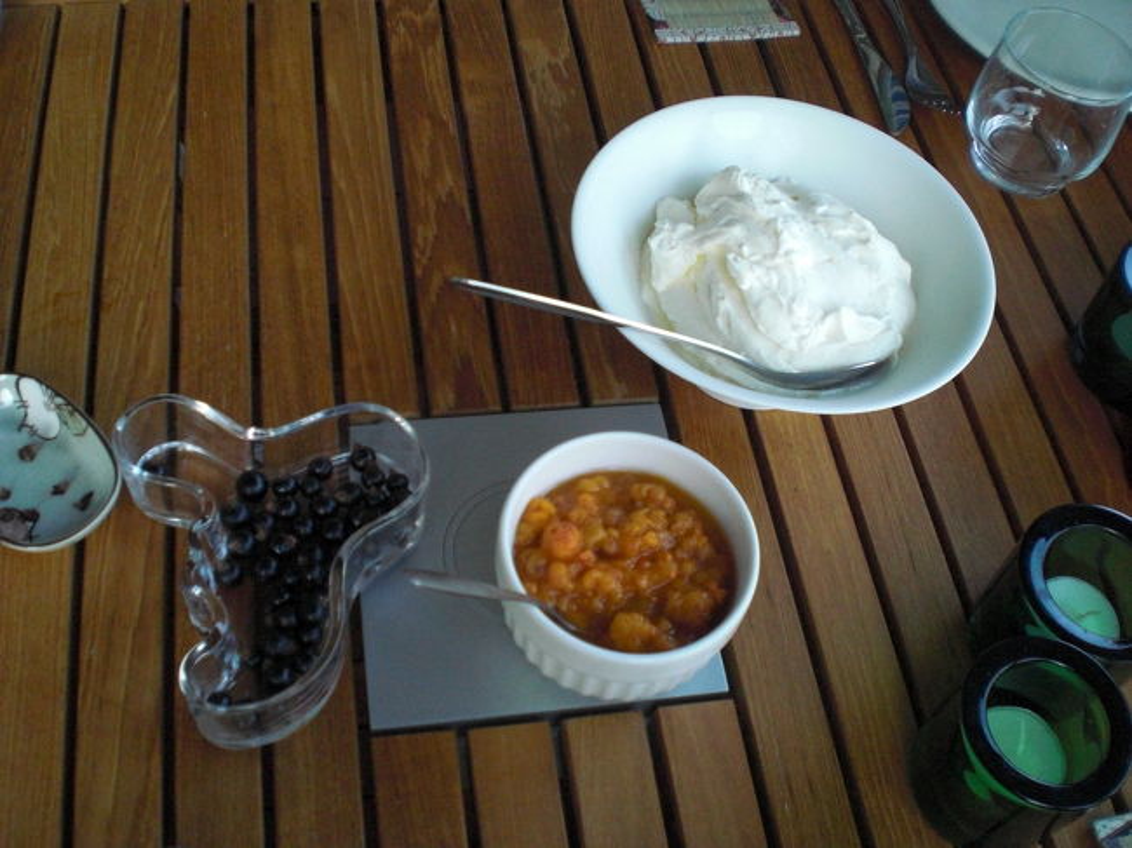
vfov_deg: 37.7
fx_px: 1242
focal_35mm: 38
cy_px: 424
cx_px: 566
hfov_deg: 49.0
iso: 400
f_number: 3.1
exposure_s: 1/100
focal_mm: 6.3
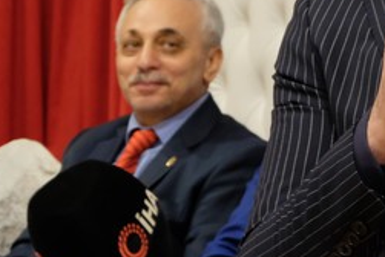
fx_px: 2141
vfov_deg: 6.9
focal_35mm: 200
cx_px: 503
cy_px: -24
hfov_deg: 10.1
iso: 3200
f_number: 5.6
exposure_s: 1/13
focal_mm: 50
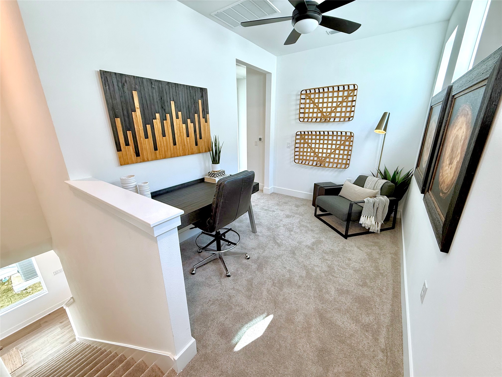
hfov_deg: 102.1
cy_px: 188
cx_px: 251
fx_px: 203
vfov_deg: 85.7
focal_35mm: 14
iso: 160
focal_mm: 2.22
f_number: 2.2
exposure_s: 1/120
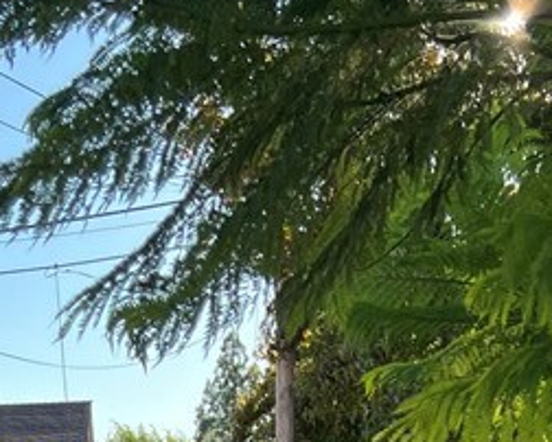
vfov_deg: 12.7
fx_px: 1684
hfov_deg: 18.3
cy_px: 947
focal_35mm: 103
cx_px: 64
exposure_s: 1/1000
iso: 50
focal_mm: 5.7
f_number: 1.5
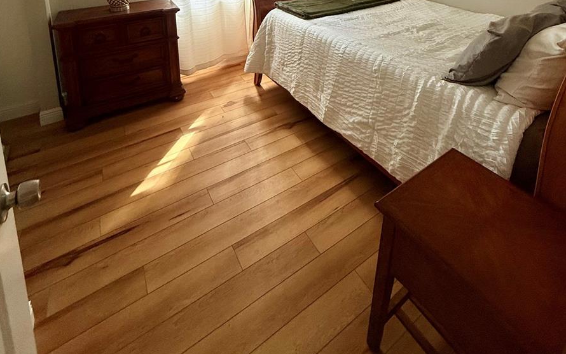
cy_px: -21
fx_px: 308
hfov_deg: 85.1
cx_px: 283
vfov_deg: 46.6
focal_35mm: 20
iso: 160
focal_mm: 2.22
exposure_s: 1/99
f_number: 2.2
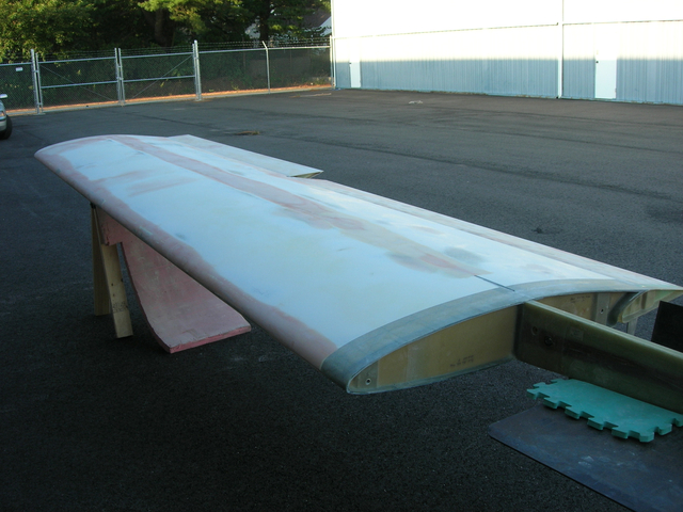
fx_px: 750
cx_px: 342
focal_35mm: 38
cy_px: 256
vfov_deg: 37.7
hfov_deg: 49.0
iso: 64
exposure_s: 1/90.8
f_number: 4.8
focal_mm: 7.8
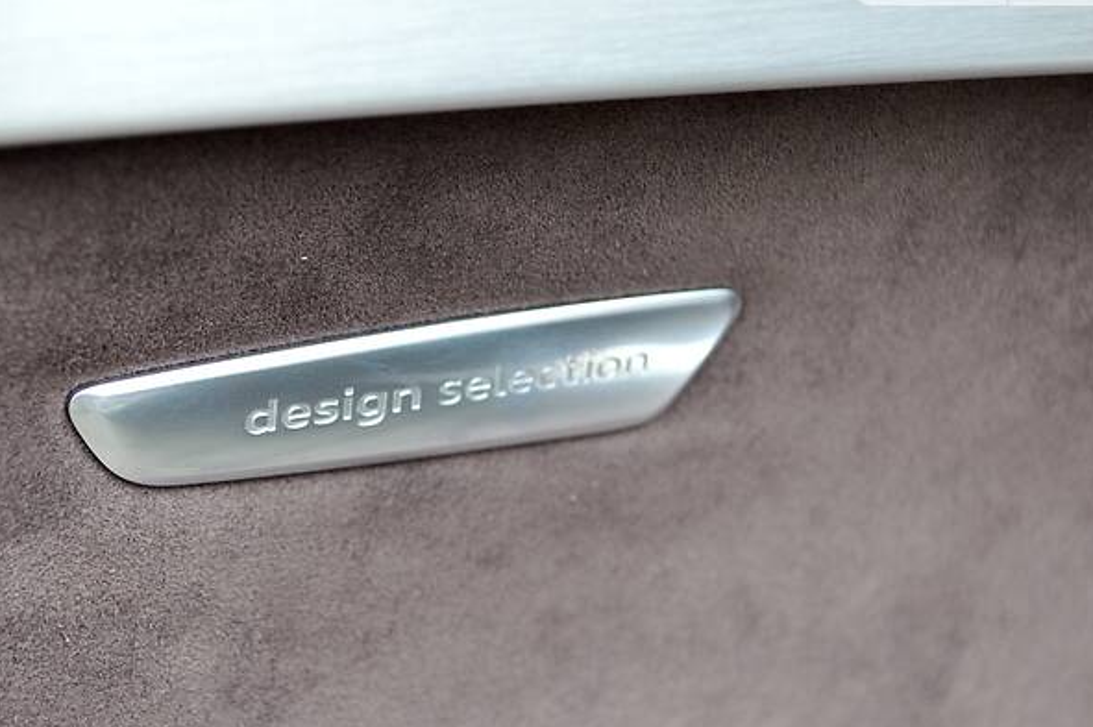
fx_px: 1972
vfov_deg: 20.9
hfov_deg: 30.8
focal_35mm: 65
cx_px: 407
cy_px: 396
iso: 400
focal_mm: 32
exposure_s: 1/80
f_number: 4.8
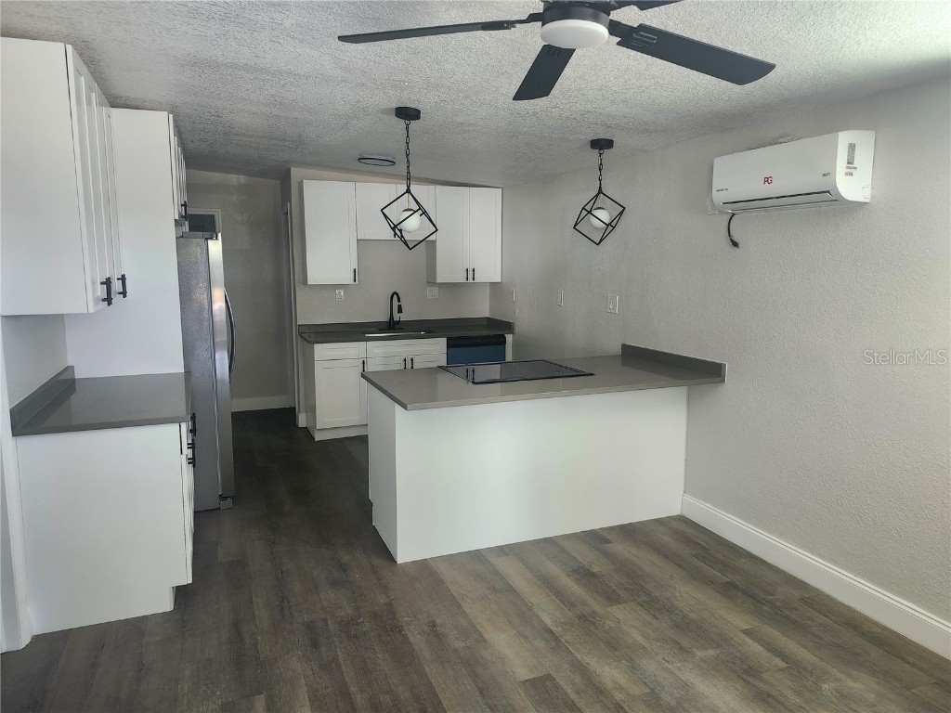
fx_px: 632
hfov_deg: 73.9
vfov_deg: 58.9
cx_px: 476
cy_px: 356
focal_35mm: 23
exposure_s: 1/120
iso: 400
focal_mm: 5.54
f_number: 1.8
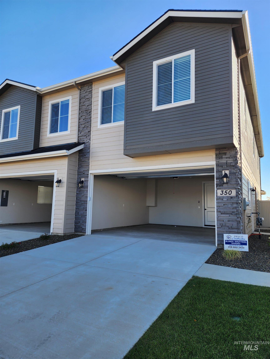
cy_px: 180
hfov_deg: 58.9
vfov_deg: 73.9
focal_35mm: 23
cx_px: 135
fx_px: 239
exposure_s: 1/322
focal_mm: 6.4
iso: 12
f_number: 1.8
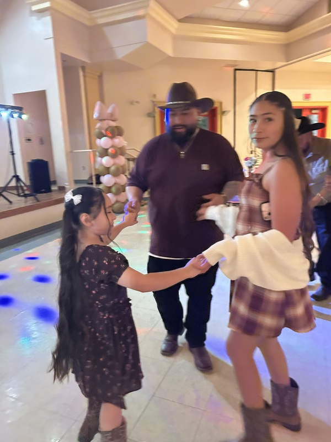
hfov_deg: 53.1
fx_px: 331
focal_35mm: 26
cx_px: 166
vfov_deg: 67.3
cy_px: 221
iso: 800
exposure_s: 1/30
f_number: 1.5
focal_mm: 5.7
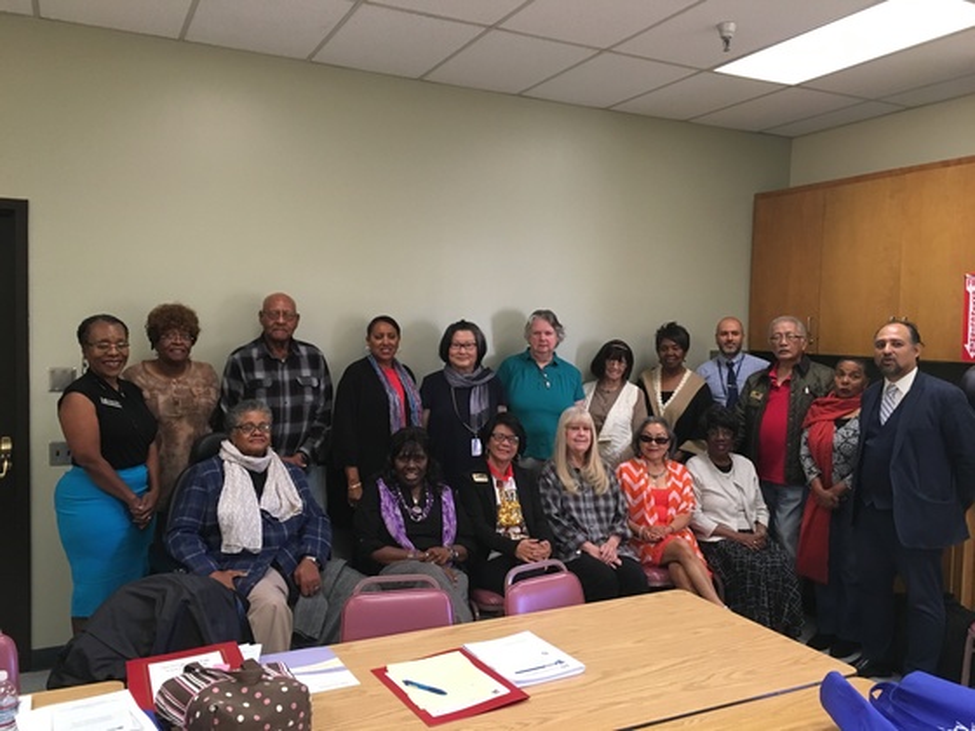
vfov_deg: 48.2
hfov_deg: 61.7
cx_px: 488
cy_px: 366
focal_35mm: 29
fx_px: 817
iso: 125
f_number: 2.2
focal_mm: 4.15
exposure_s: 1/30
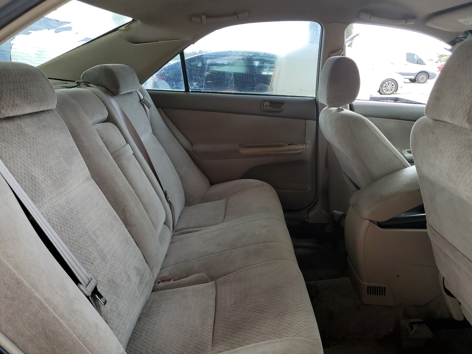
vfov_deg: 53.1
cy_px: 177
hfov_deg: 67.3
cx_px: 236
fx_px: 355
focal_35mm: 26
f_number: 1.5
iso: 50
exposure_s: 1/213
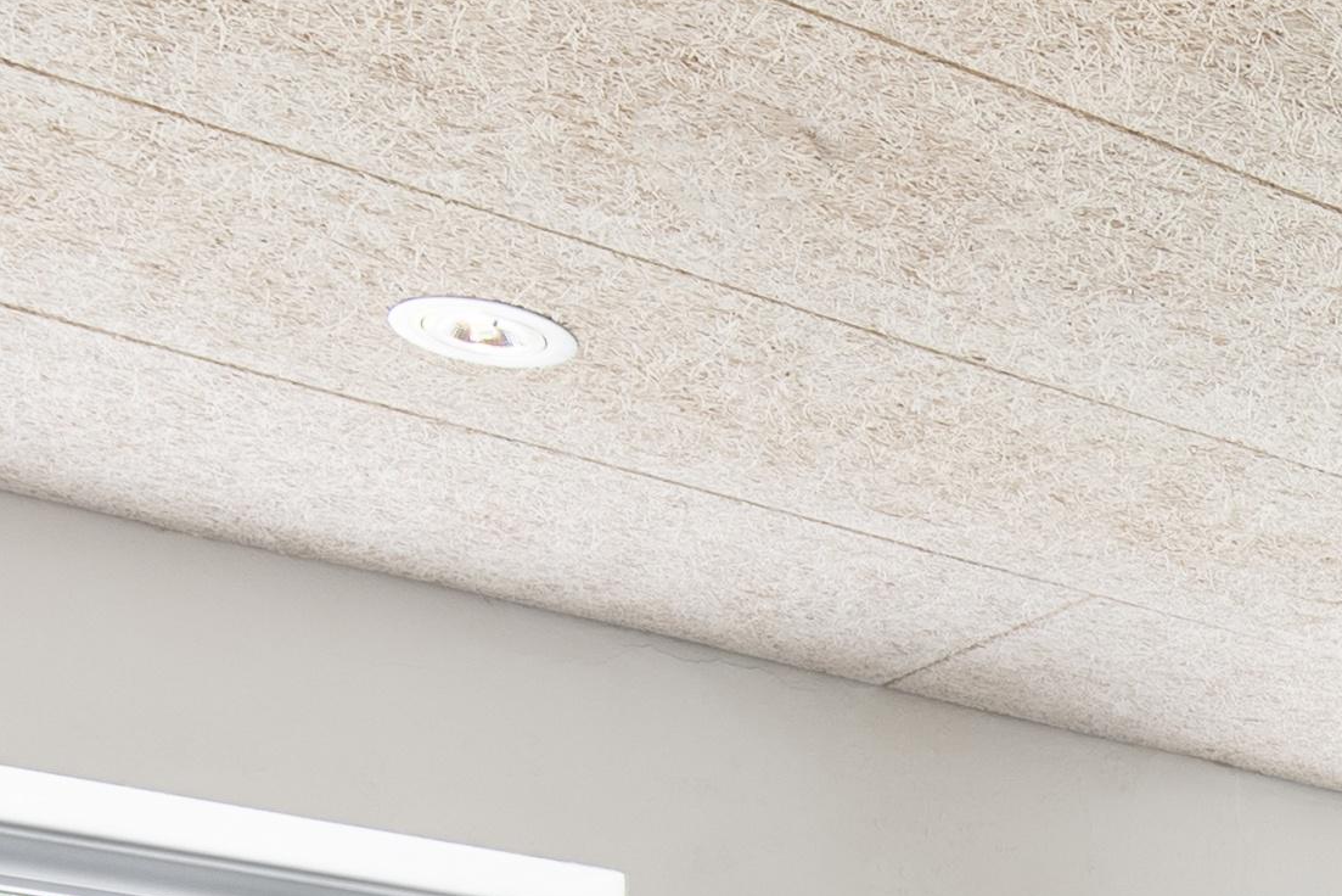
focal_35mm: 87
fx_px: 3244
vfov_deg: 13.6
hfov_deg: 20.2
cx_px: 1991
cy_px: 1749
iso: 250
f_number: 8
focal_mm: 16
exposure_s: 1/30
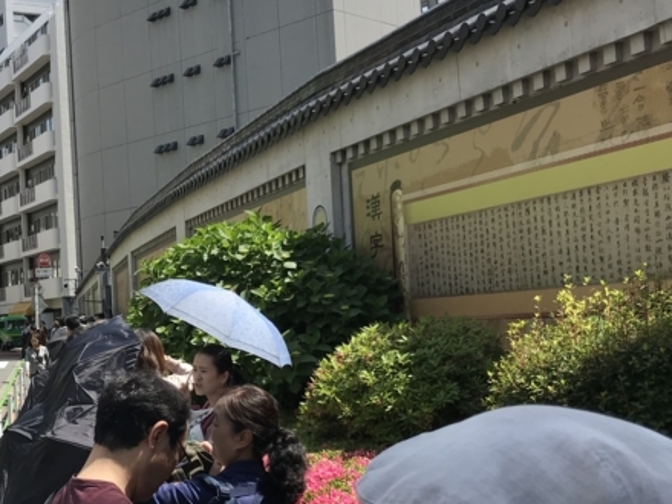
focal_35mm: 51
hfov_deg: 36.4
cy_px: 285
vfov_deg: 28.5
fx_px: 990
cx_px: 152
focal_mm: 3.99
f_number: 1.8
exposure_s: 1/1408
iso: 20
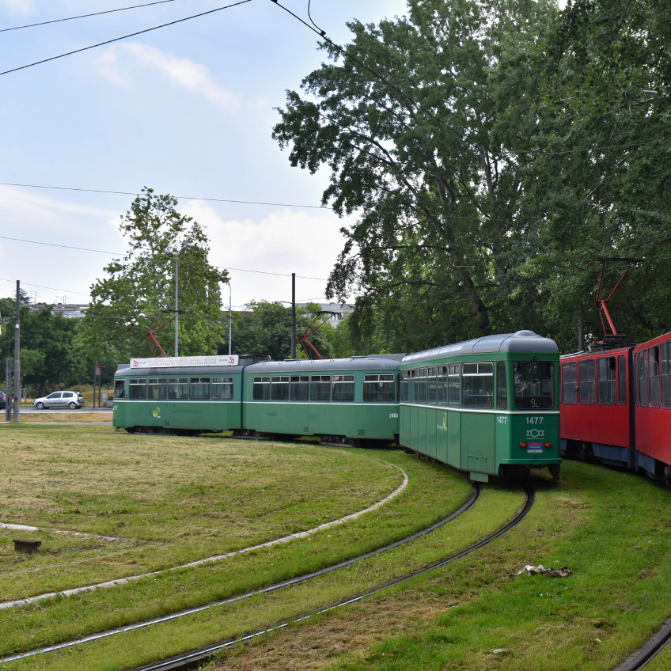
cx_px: 481
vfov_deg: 39.2
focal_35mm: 43
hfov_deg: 38.4
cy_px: 331
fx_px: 943
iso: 200
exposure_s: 1/250
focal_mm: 22
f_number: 8
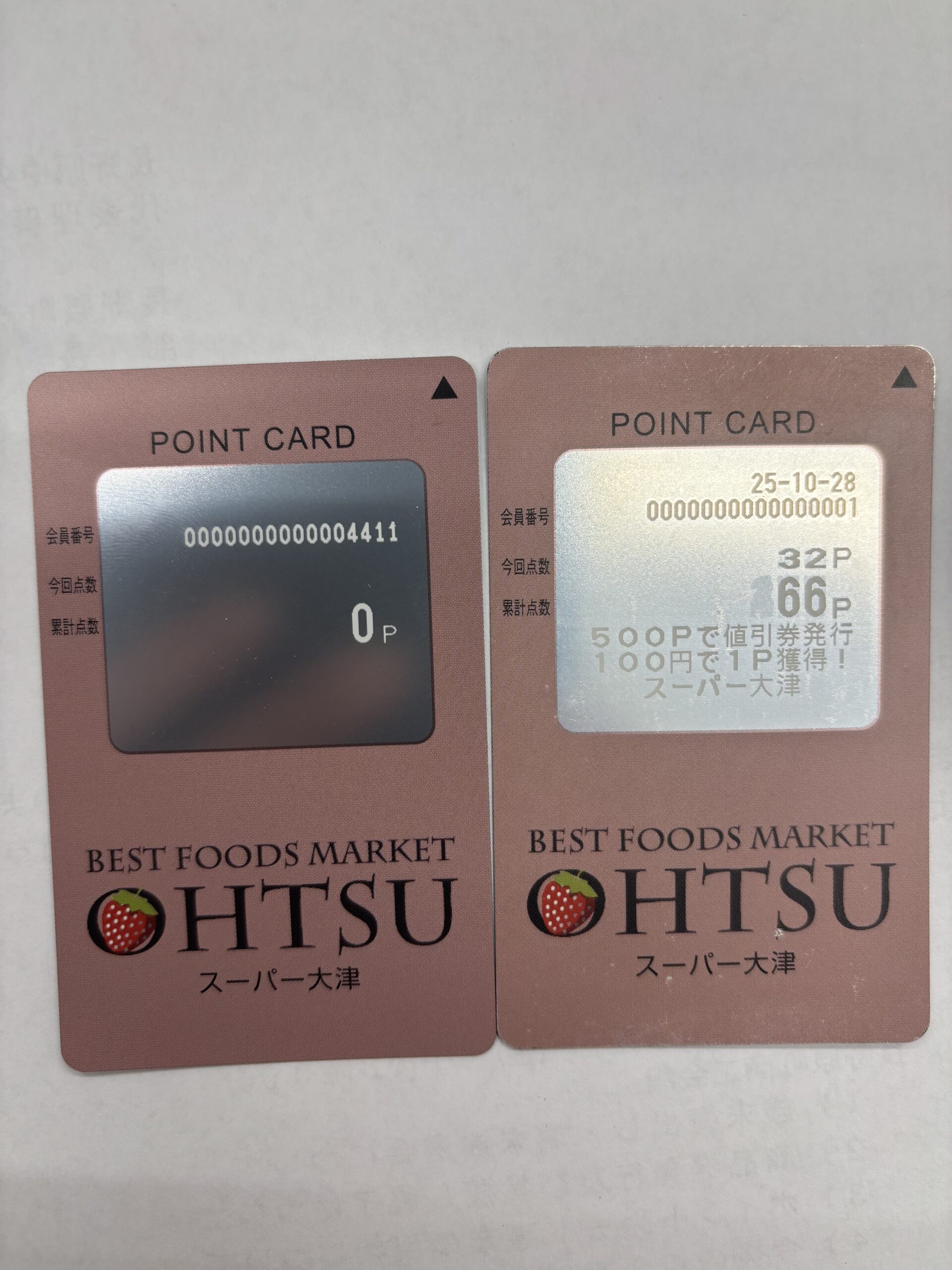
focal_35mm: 26
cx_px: 476
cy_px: 635
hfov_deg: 53.1
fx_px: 953
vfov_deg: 67.3
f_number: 1.6
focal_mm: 5.96
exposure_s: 1/100
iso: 40
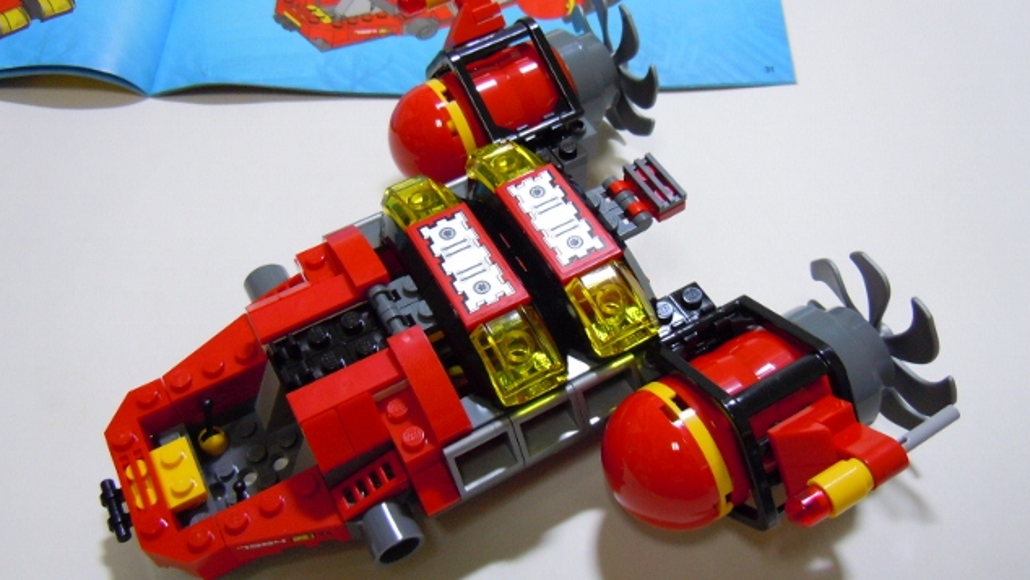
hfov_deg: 59.5
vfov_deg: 35.7
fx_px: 902
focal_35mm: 33
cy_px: 281
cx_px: 512
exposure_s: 1/15
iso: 400
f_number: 3.5
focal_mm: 5.4
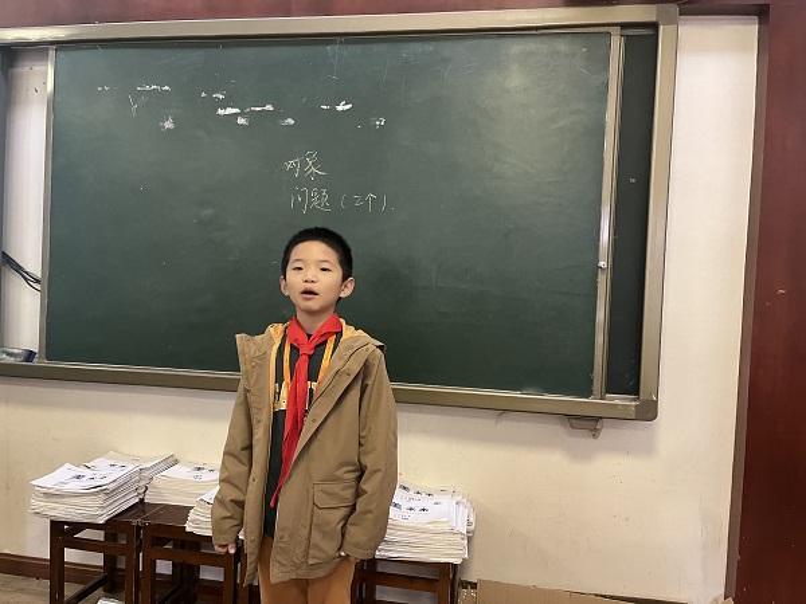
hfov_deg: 67.3
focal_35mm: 26
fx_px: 605
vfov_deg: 53.1
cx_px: 403
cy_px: 302
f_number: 1.6
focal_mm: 5.1
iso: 400
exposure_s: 1/50
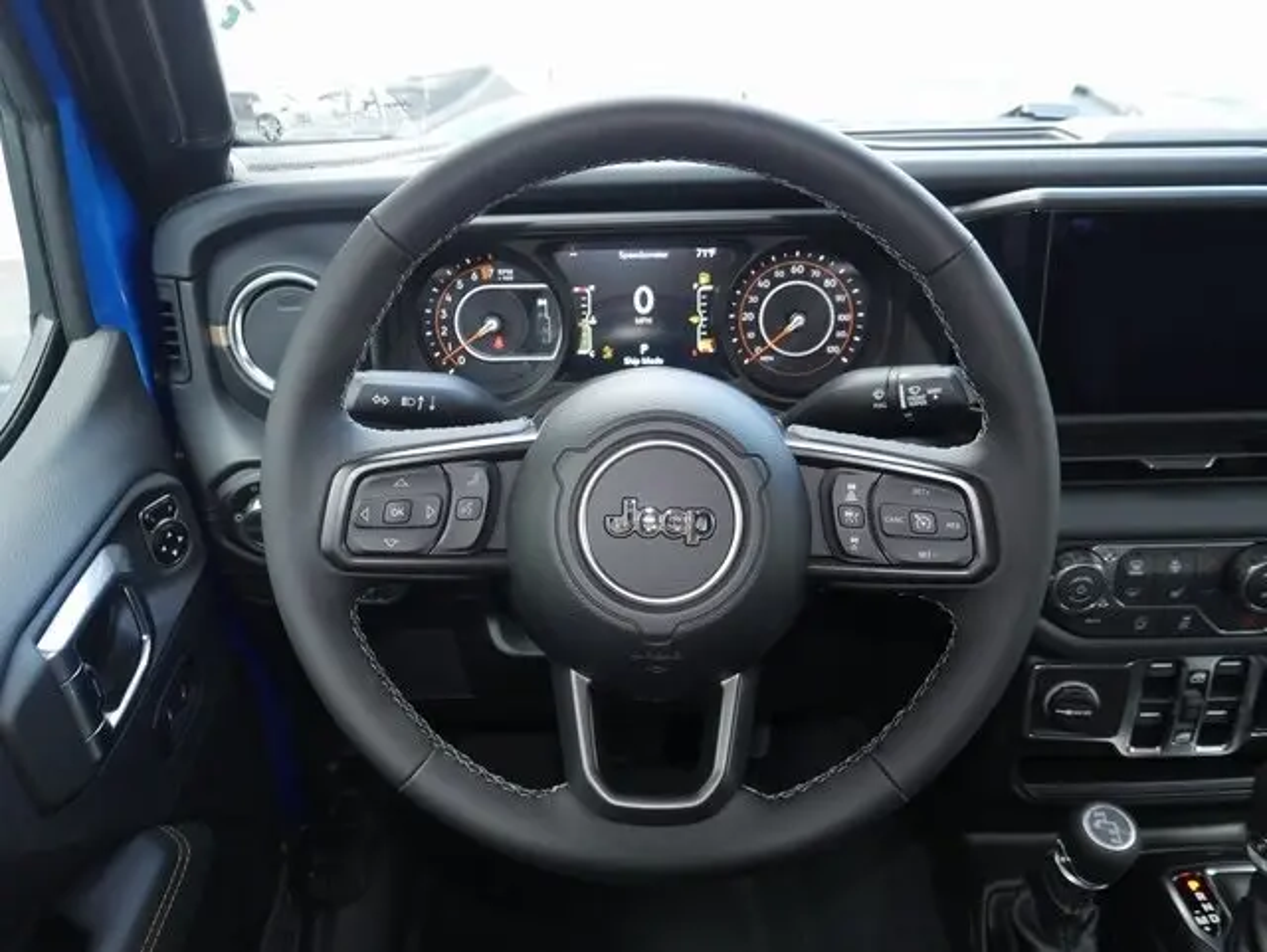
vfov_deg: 46.9
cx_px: 634
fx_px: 1099
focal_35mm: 30
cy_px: 476
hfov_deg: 59.9
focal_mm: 15
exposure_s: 1/60
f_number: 5
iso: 800
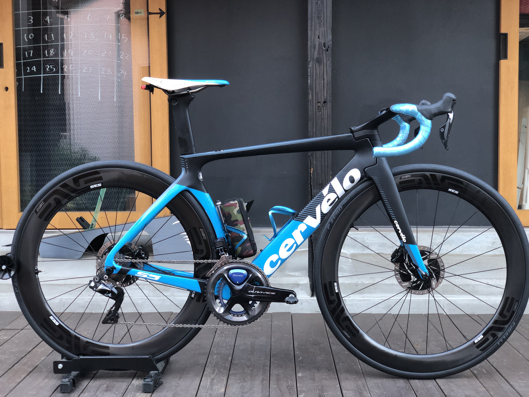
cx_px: 264
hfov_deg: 36.8
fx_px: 795
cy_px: 198
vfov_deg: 28.0
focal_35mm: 52
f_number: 2.4
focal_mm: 6
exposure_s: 1/33
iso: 100
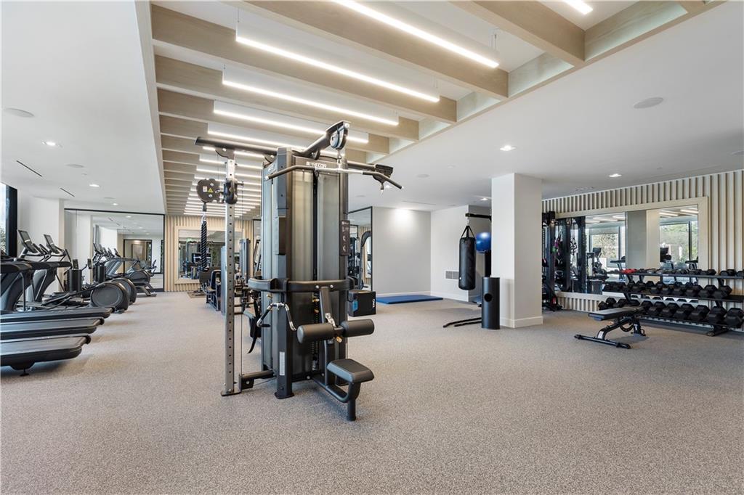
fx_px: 331
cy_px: 248
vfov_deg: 73.7
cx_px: 372
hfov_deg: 96.8
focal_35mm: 16
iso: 640
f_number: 8
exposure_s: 1/30
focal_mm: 16
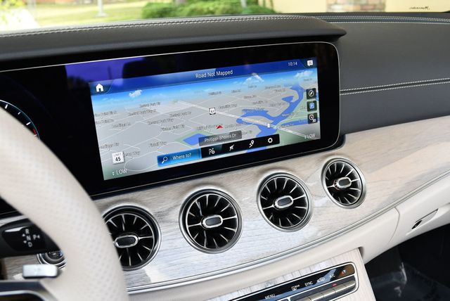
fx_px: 450
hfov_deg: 53.1
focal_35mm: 36
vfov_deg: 36.9
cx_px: 225
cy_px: 150
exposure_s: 1/250
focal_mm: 18
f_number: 4.5
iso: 400
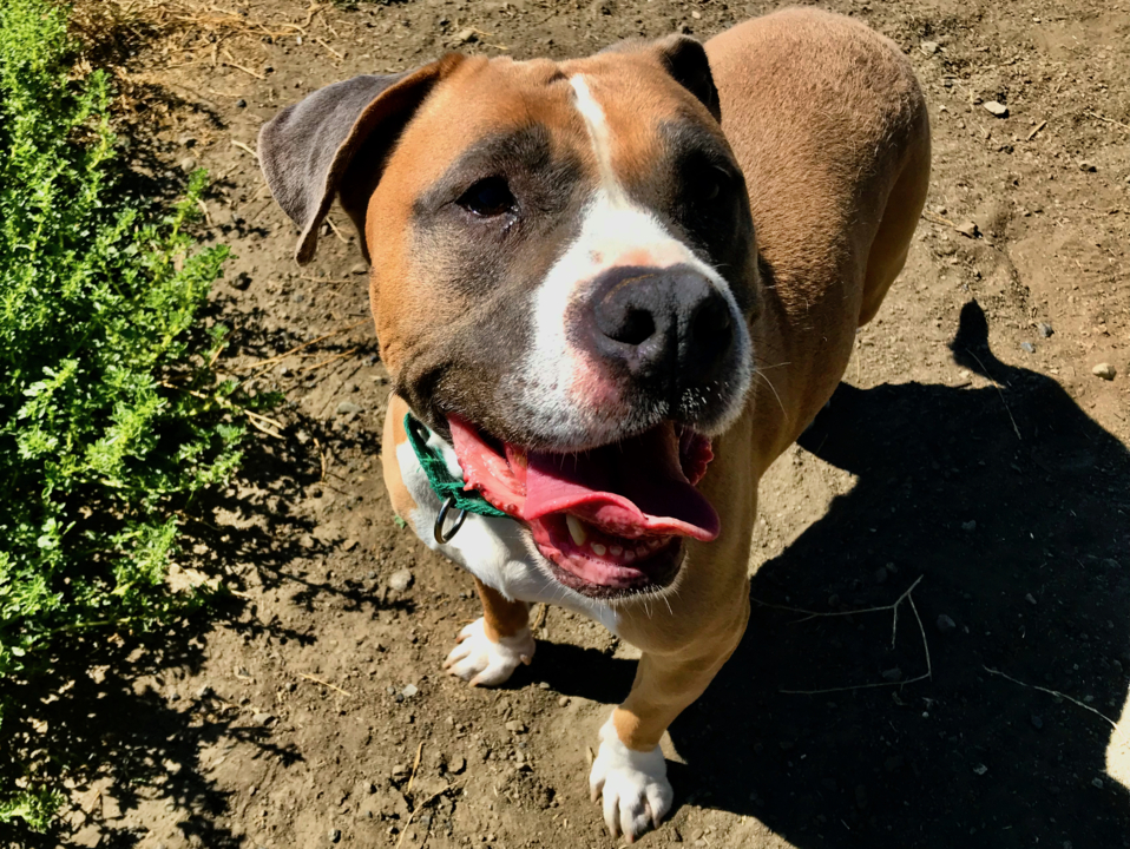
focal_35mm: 28
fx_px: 915
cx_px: 565
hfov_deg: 63.4
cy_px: 424
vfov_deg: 49.8
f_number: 1.8
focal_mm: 3.99
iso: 20
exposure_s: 1/1681
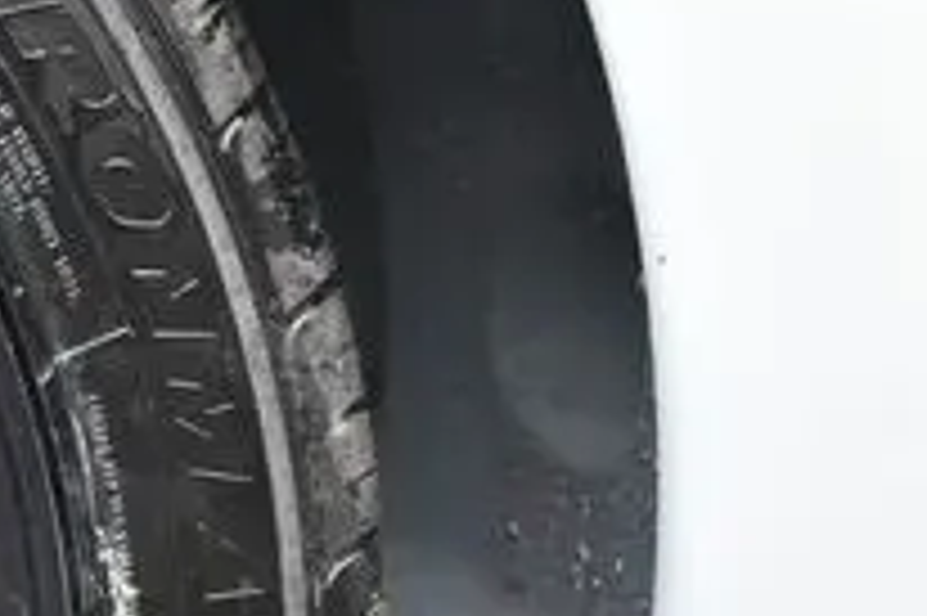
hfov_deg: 10.0
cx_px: -1062
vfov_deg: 7.3
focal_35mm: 186
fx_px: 4798
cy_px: 686
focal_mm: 25
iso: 800
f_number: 4.2
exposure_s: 1/125
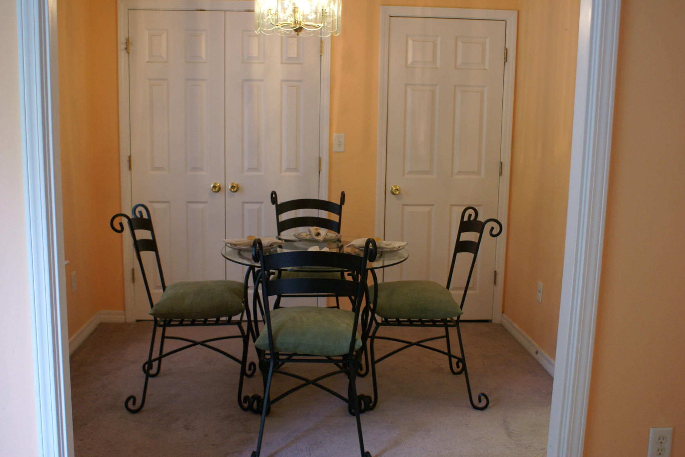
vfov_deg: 36.9
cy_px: 228
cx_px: 342
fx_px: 685
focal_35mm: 36
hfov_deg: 53.1
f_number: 4.5
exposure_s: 1/30
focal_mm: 24
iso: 400
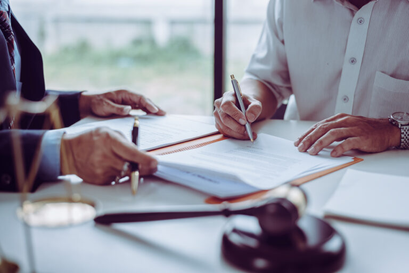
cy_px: 136
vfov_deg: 27.0
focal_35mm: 50
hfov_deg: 39.6
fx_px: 568
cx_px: 204
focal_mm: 50
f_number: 2.8
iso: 200
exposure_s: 1/320
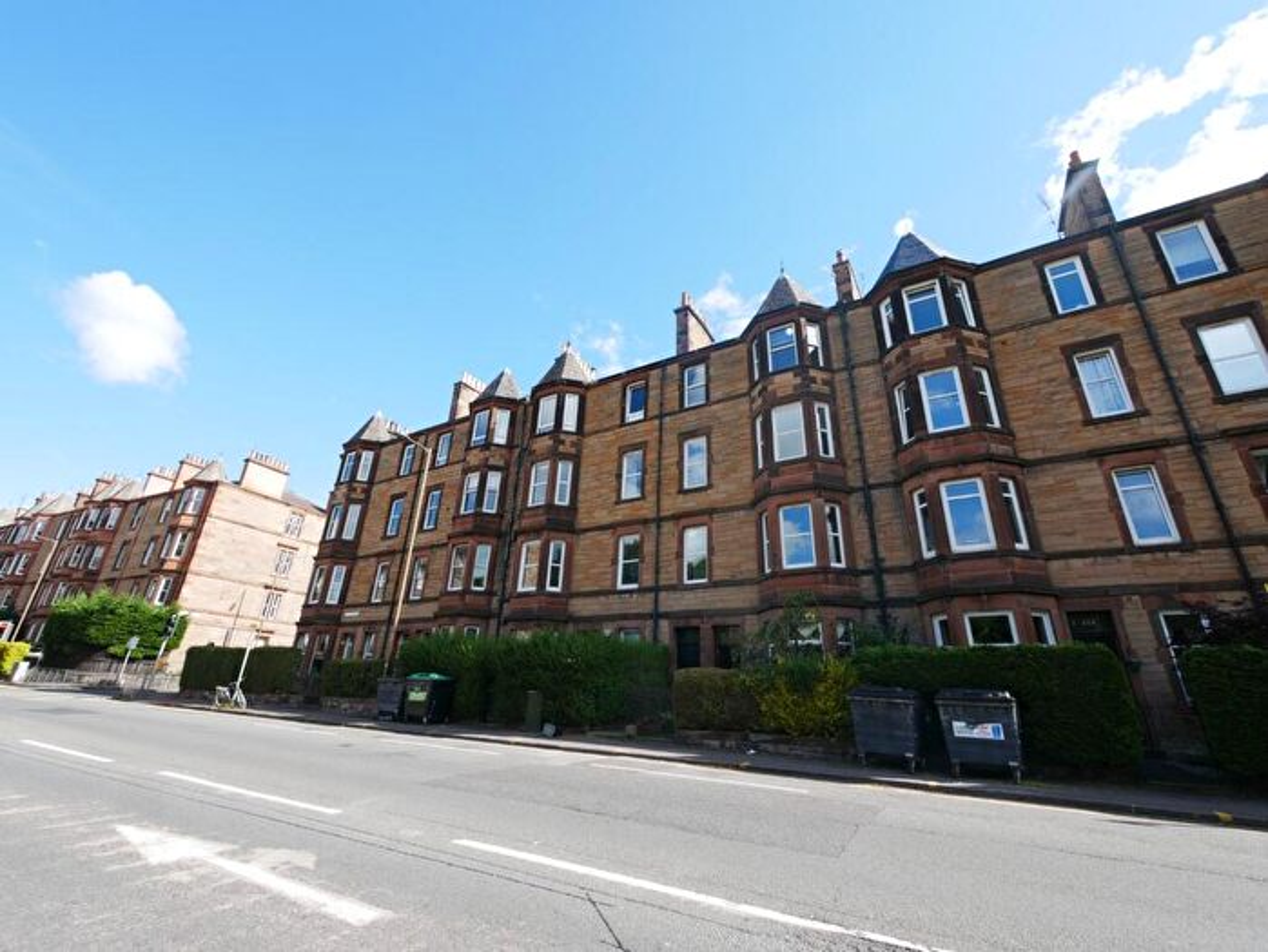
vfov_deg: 78.2
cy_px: 476
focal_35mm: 16
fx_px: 586
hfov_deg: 94.5
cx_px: 634
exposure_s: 1/250
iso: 200
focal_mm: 8
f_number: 6.3
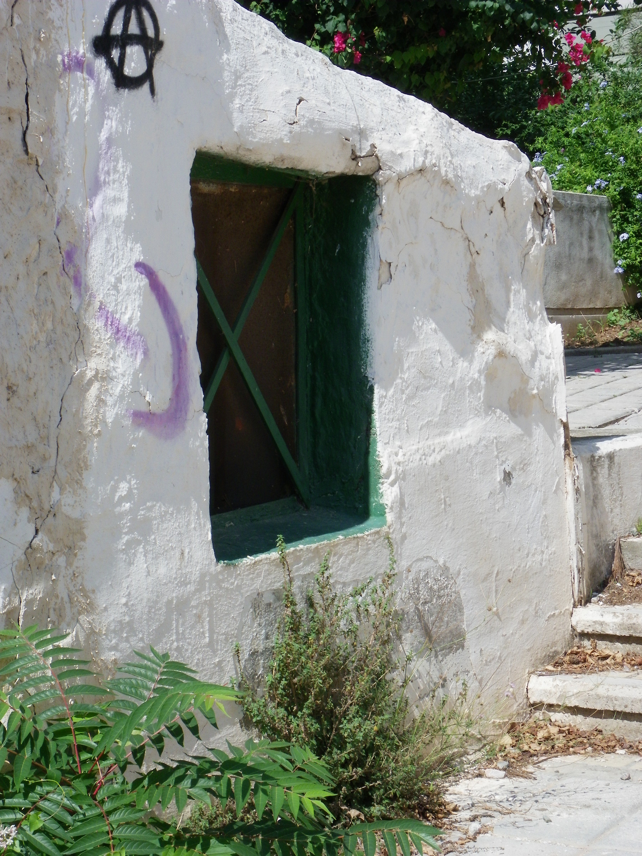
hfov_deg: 17.6
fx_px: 2077
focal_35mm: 84
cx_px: 321
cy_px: 428
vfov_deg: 23.3
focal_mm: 14.9
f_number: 8
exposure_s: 1/320
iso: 100
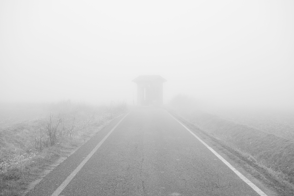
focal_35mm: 41
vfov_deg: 32.6
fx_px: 335
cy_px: 98
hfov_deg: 47.4
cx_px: 147
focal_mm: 27
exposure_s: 1/100
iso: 200
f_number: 4.5
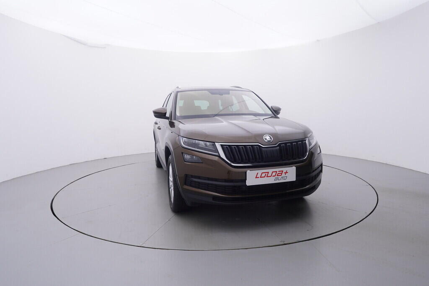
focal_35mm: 22
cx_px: 214
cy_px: 143
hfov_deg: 77.3
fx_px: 268
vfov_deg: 56.2
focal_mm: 15
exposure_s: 1/80
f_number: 5
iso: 200
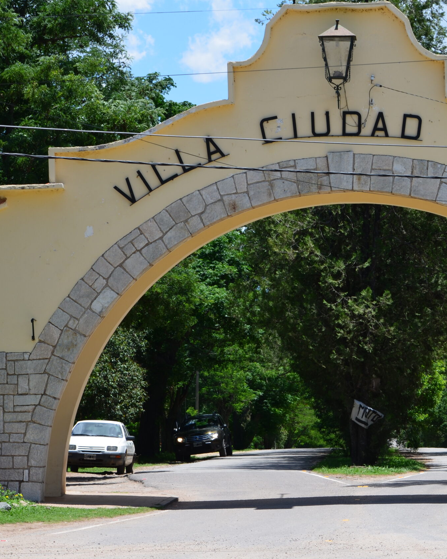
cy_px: 280
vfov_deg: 13.3
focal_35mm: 145
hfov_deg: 10.6
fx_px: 2398
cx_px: 364
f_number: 11
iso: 110
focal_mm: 68
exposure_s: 1/125
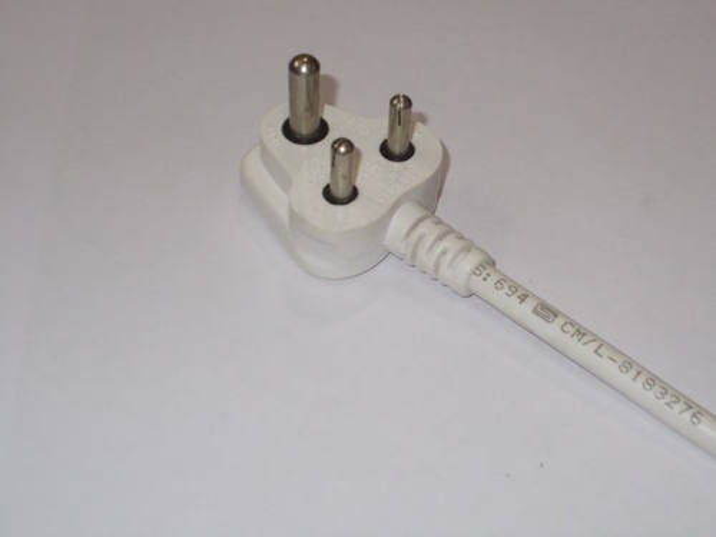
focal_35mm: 50
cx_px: 358
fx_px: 1034
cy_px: 268
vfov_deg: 29.1
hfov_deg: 38.2
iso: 200
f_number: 4.5
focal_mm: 9
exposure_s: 1/30
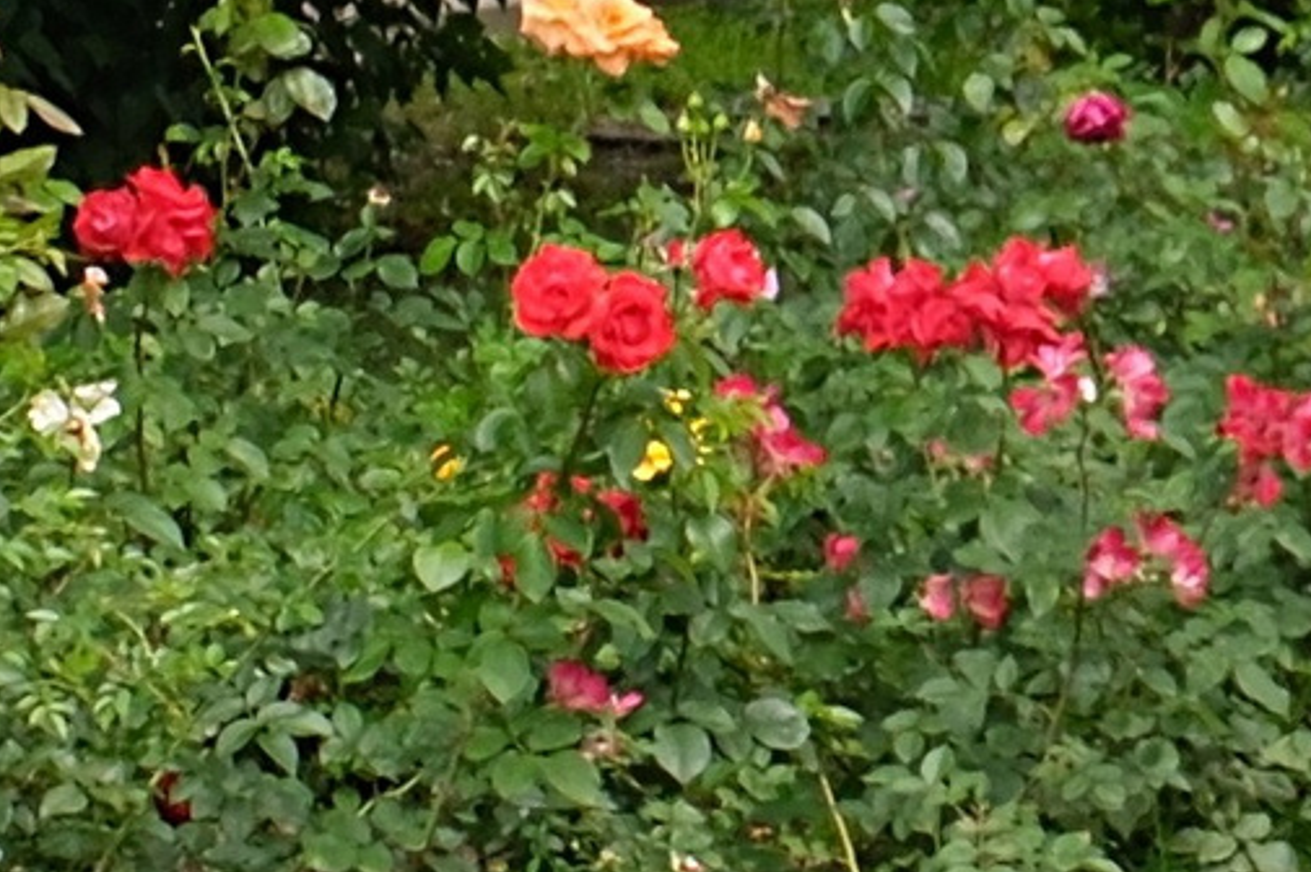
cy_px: -90
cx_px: 1755
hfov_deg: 14.3
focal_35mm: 137
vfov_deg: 9.9
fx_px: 4986
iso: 400
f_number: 11
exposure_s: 1/100
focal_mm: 18
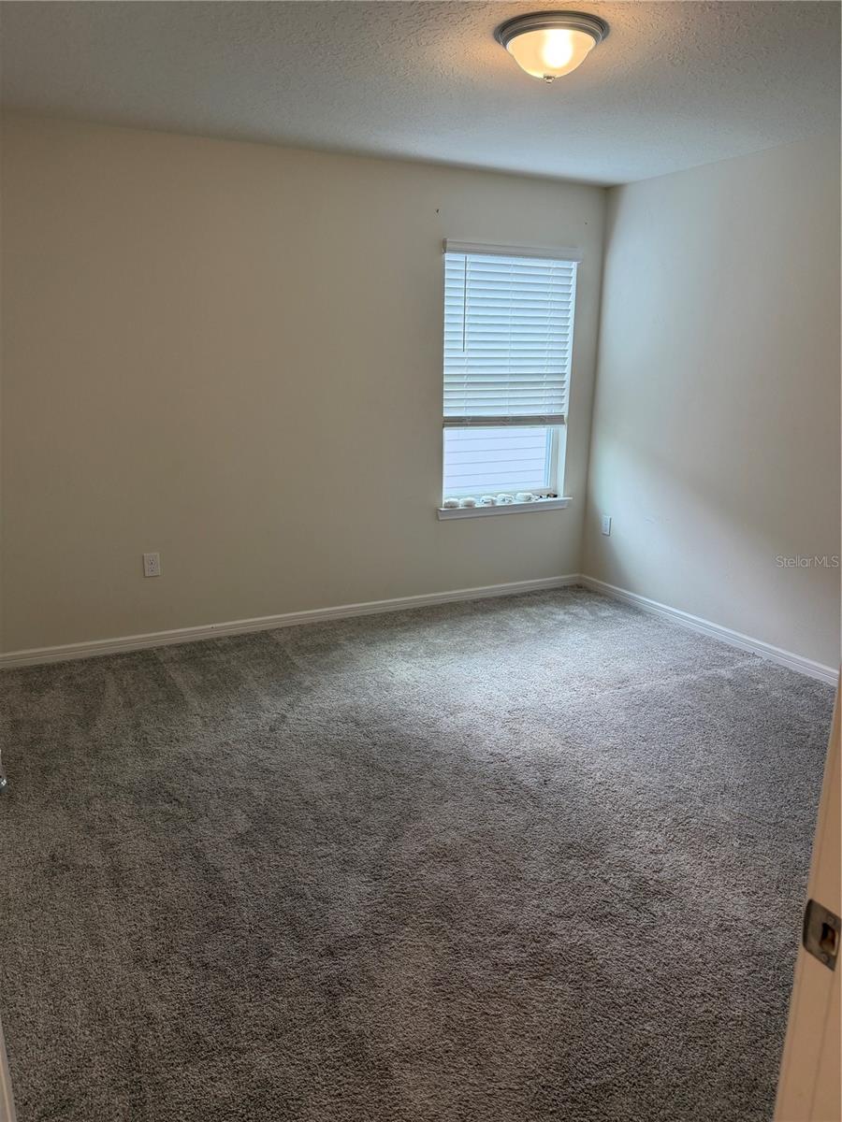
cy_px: 561
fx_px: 778
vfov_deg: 71.6
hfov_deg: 56.8
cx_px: 421
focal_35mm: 24
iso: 160
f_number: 1.78
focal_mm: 6.76
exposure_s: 1/178
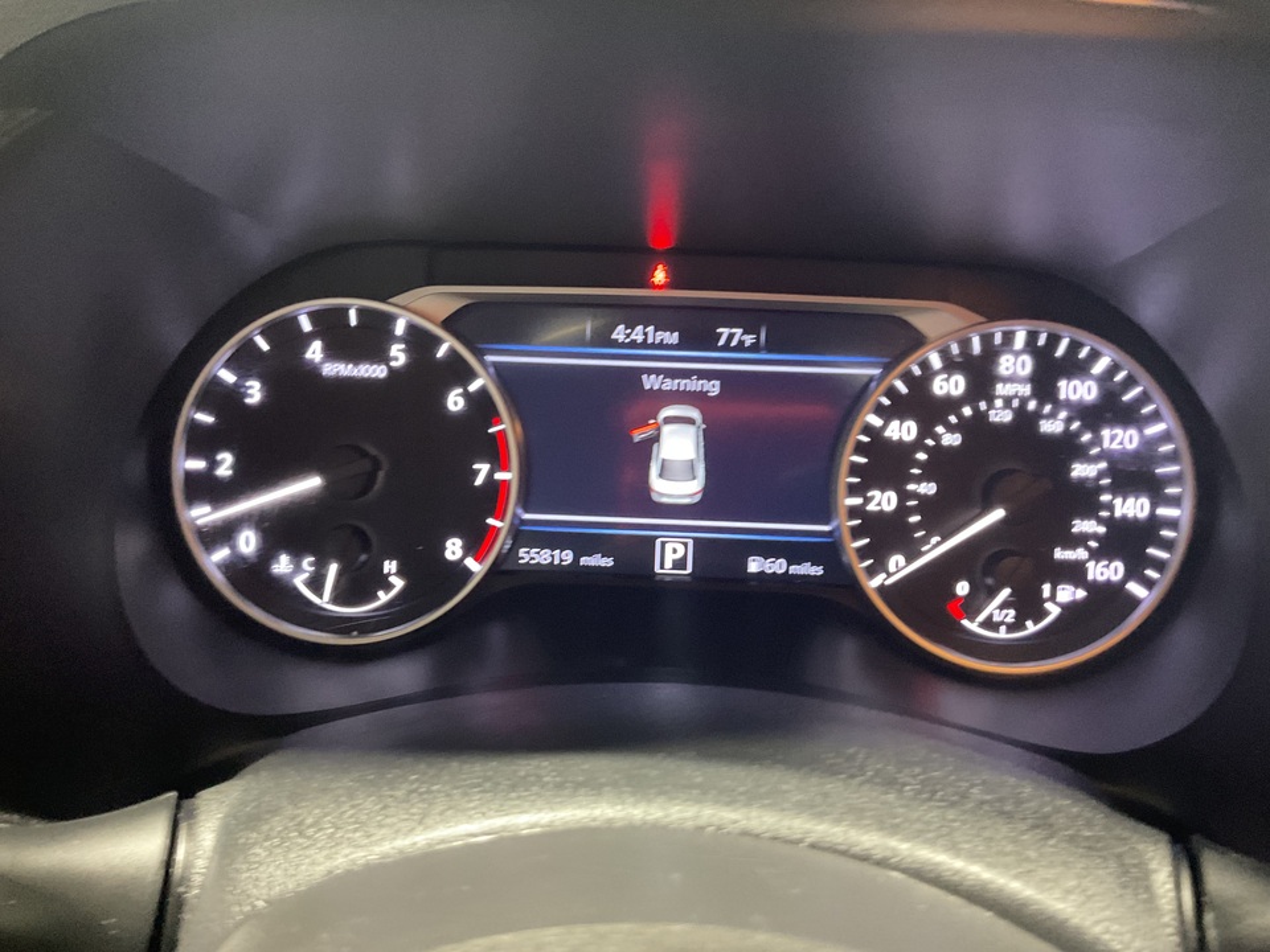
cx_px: 635
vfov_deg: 48.2
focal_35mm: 29
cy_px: 476
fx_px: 1064
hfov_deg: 61.7
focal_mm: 3
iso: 320
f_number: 1.8
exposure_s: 1/33
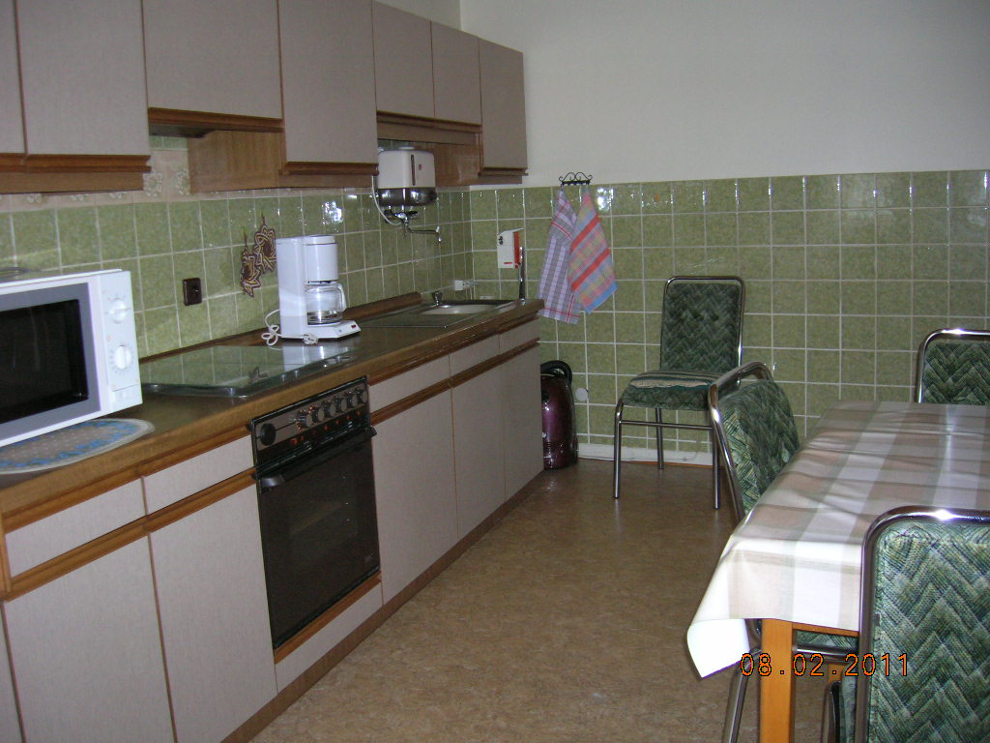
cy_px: 372
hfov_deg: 54.0
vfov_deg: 41.8
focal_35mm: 34
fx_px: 972
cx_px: 495
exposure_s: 1/60.1
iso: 148
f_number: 2.9
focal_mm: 5.7
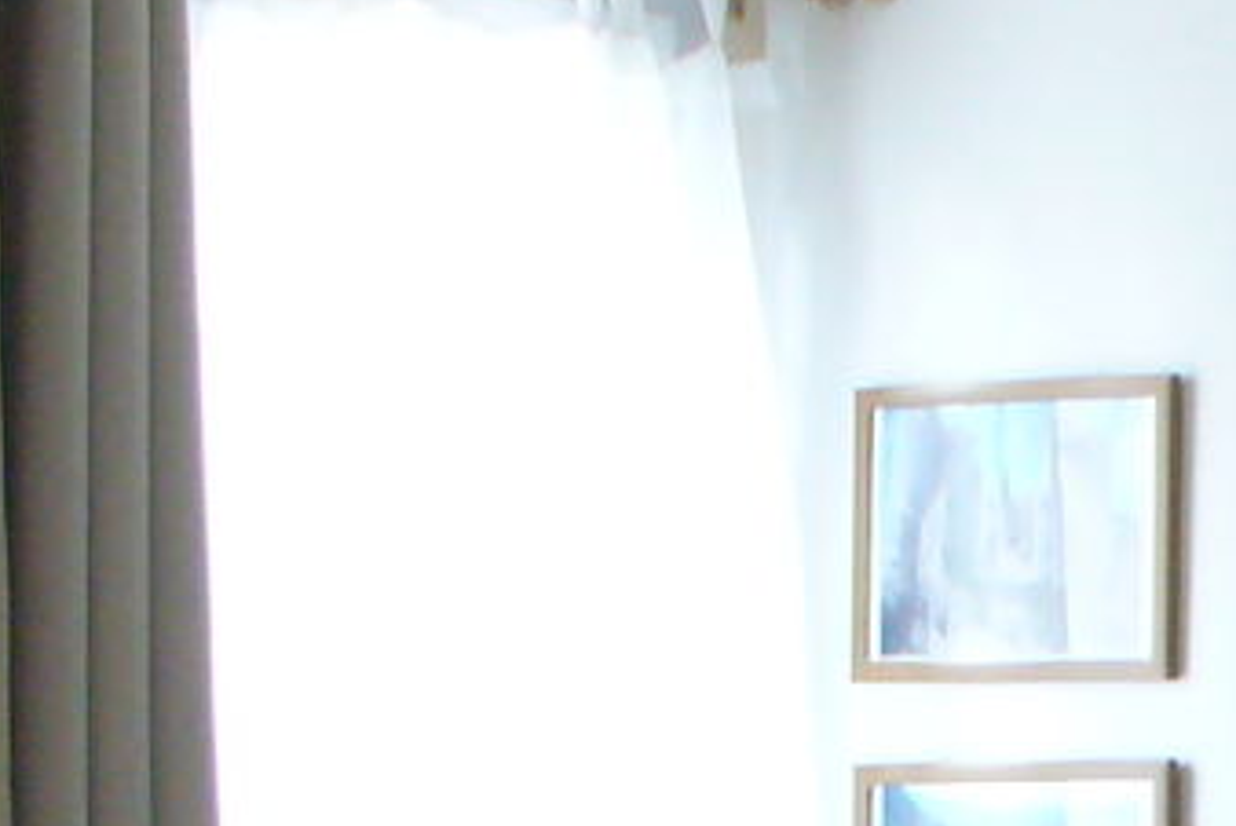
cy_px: 1765
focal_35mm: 182
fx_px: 6254
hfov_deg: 10.6
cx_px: 2209
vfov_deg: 7.2
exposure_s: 1/8
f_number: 2.8
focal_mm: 6.1
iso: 200
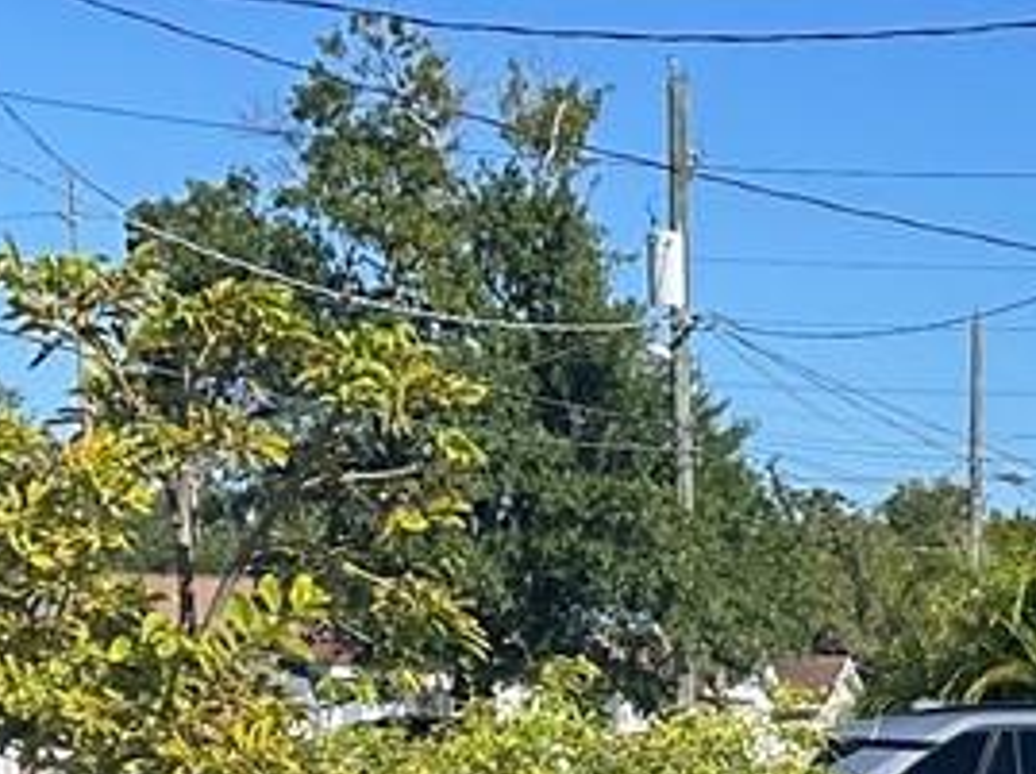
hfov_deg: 13.2
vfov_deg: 9.1
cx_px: 1417
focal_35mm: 143
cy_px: 1999
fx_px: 4274
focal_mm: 6.86
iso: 80
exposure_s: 1/3058
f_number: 1.78
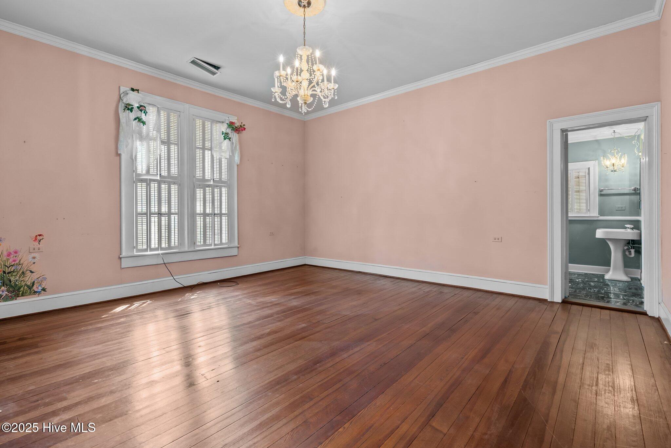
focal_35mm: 16
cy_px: 224
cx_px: 336
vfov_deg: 73.7
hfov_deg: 96.7
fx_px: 298
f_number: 8
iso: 500
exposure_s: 1/1.67
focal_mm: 16
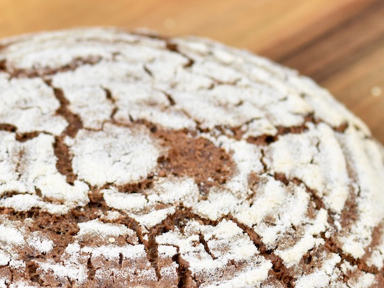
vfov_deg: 4.8
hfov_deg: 6.5
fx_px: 3405
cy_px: 228
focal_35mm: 307
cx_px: 114
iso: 400
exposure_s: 1/80
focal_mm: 105
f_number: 4.5
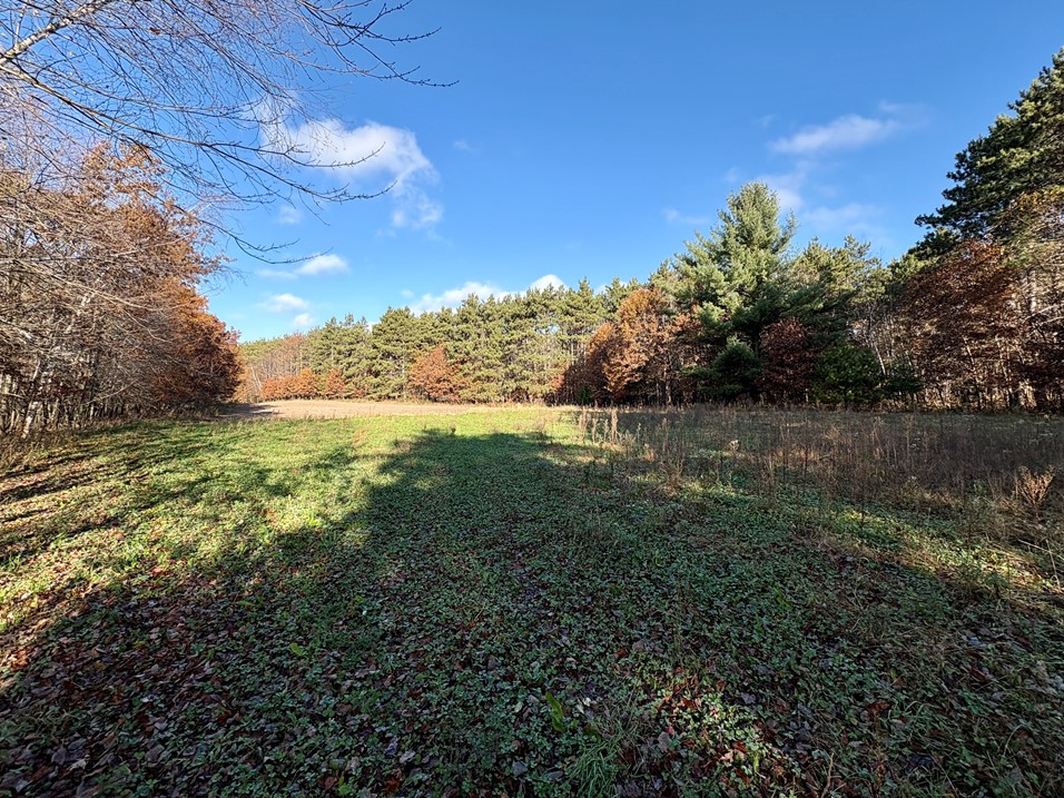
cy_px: 382
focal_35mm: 15
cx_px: 518
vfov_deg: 81.7
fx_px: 461
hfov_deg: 98.1
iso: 40
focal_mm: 2.22
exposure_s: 1/921
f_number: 2.2
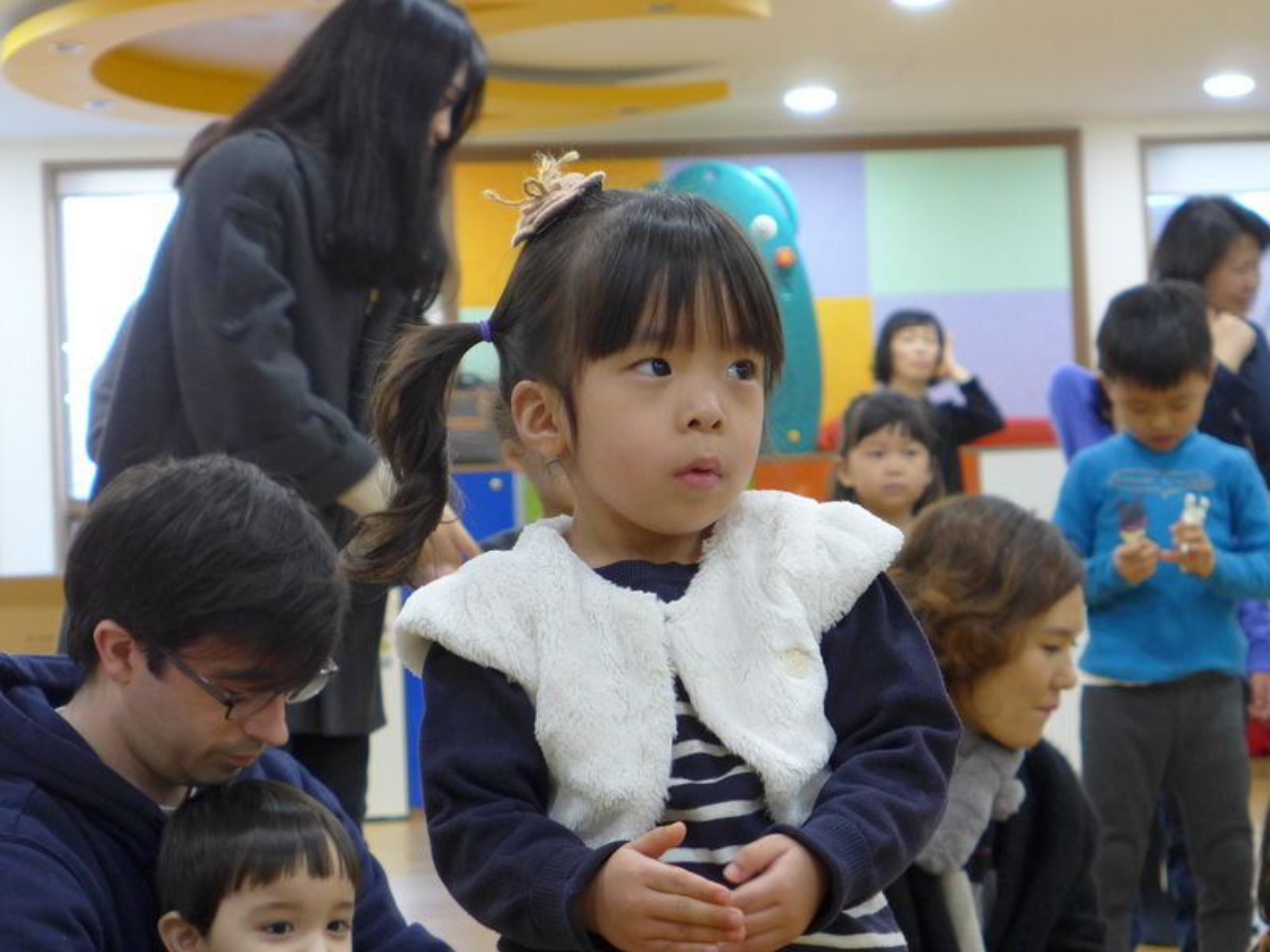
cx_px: 635
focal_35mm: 90
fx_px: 3302
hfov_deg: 21.8
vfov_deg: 16.4
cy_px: 476
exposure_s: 1/100
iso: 400
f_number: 2.3
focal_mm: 17.7
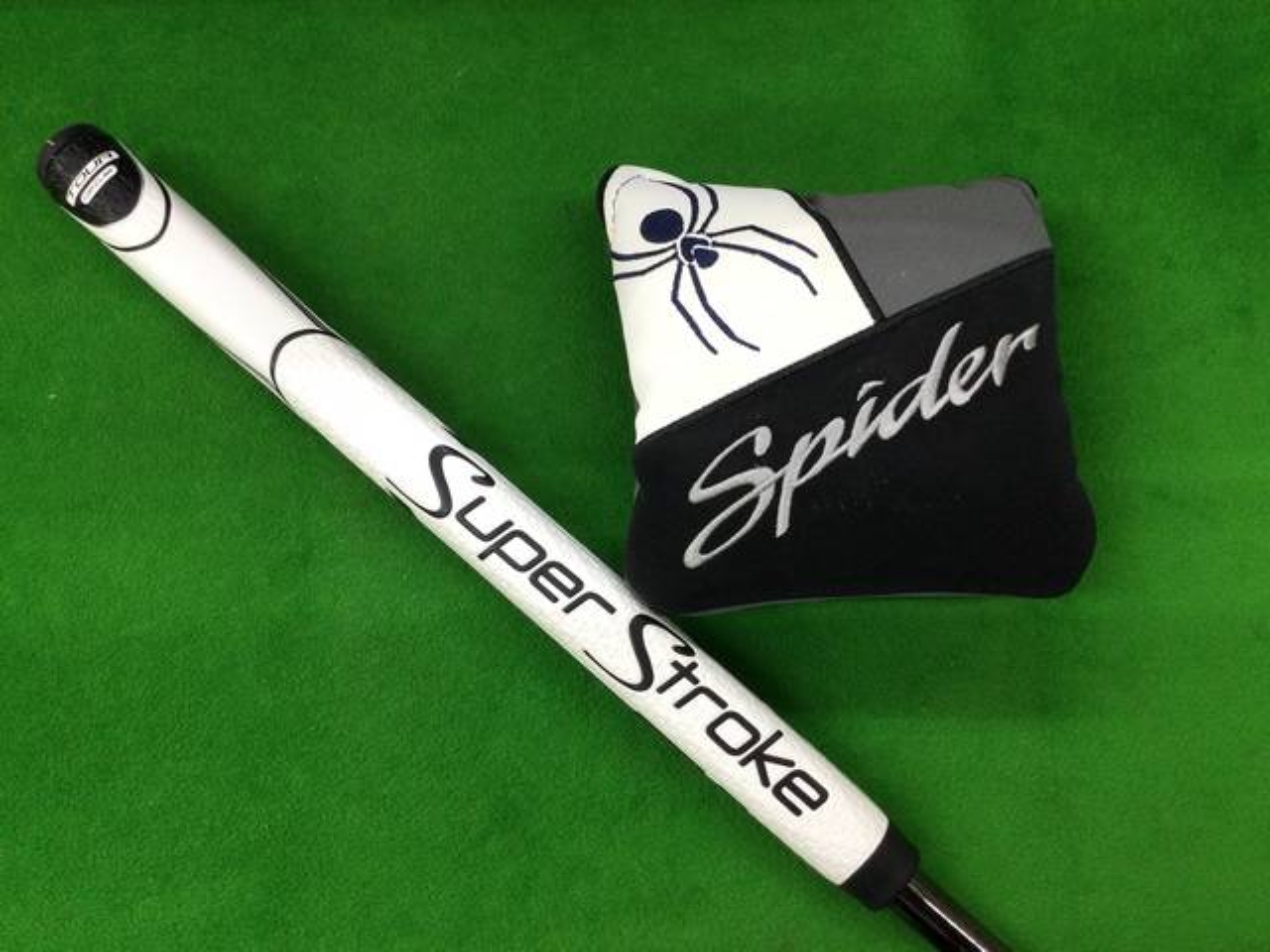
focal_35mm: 31
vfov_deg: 45.4
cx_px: 635
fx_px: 1137
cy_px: 476
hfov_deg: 58.4
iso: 50
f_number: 2.4
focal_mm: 3.3
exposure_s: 1/30
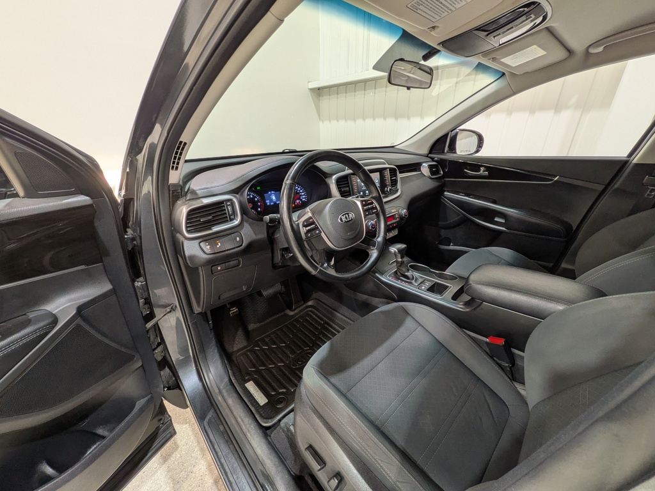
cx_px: 328
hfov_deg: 102.1
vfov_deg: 85.7
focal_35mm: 14
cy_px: 246
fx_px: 265
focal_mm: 1.83
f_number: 2.2
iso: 58
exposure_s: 1/25
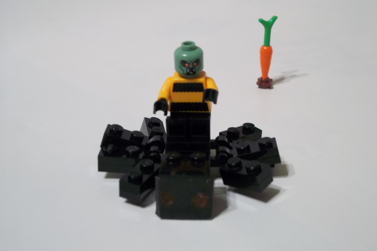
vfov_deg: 26.5
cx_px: 188
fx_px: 534
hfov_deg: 38.9
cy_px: 119
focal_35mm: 51
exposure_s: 1/10
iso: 160
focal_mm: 8.8
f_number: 3.6
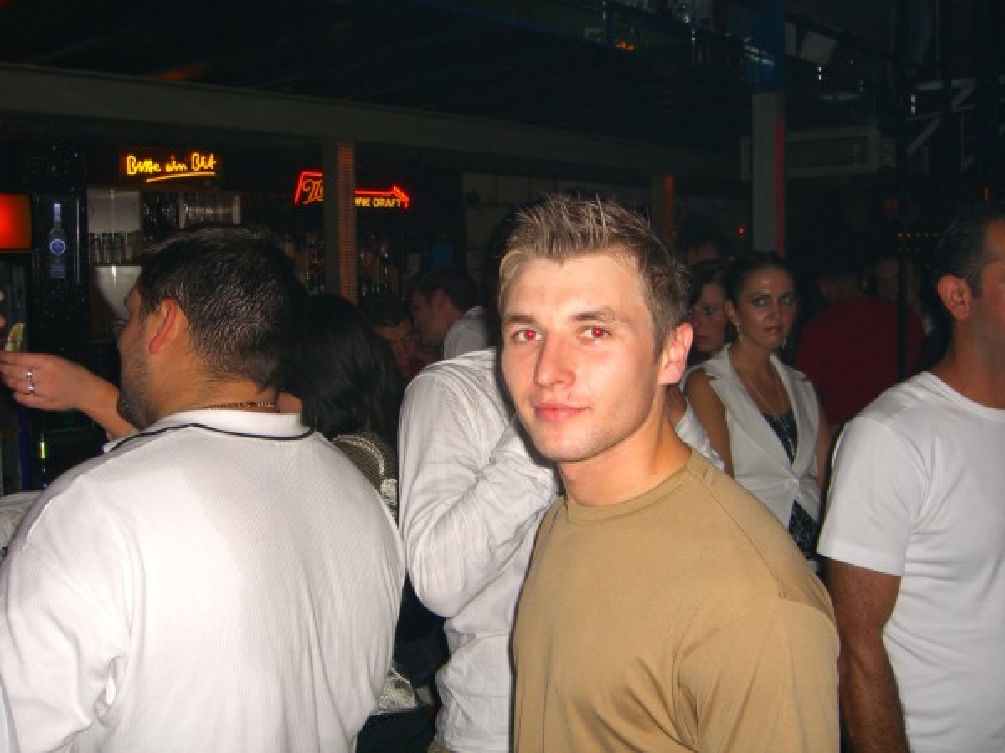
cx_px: 502
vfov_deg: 37.7
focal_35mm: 38
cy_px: 376
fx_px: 1103
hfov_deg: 49.0
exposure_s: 1/60
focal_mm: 7.9
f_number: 2.8
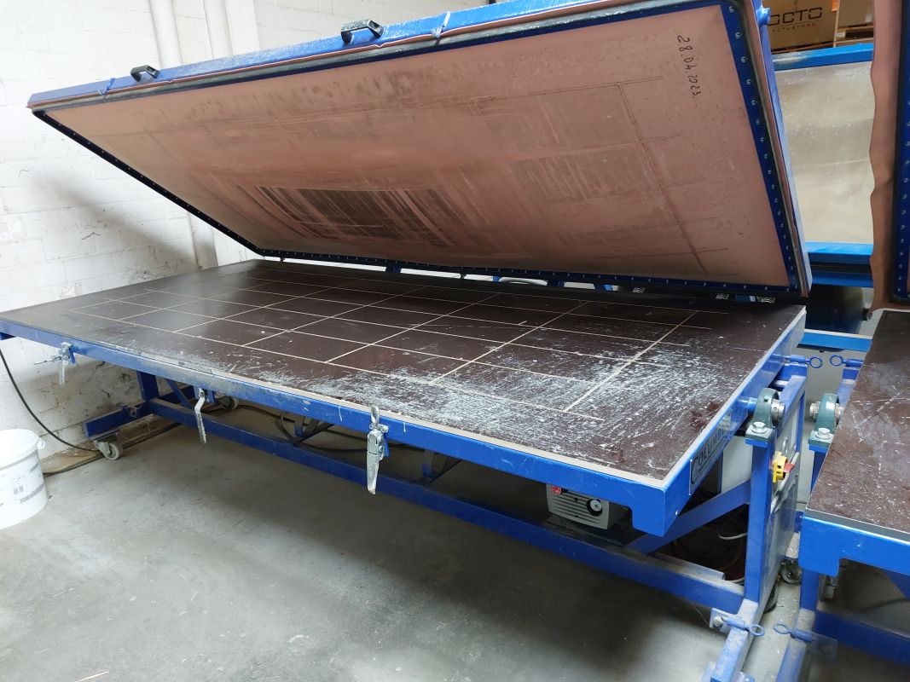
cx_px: 455
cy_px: 341
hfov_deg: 69.4
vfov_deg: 54.9
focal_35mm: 25
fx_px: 657
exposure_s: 1/33.3
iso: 400
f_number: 1.8
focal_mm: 5.23
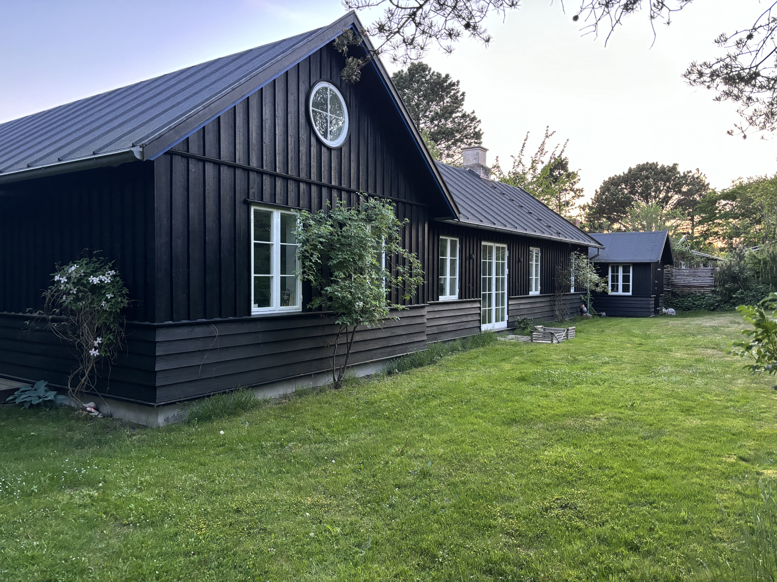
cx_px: 388
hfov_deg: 67.3
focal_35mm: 26
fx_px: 584
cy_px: 291
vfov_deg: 53.1
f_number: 1.6
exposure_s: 1/60
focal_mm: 5.96
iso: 500
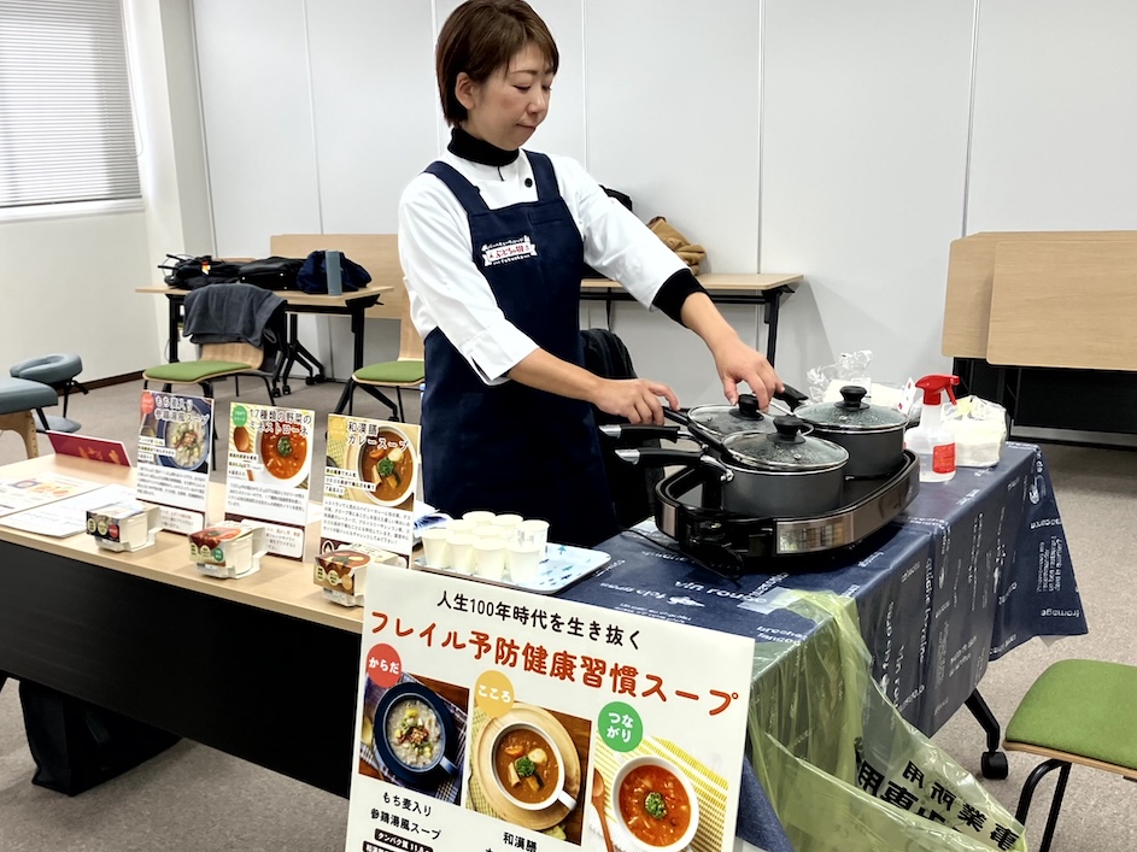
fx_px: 1248
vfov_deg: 37.6
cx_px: 436
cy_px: 499
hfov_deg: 48.6
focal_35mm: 38
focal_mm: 3.99
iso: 80
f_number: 1.8
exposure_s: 1/120
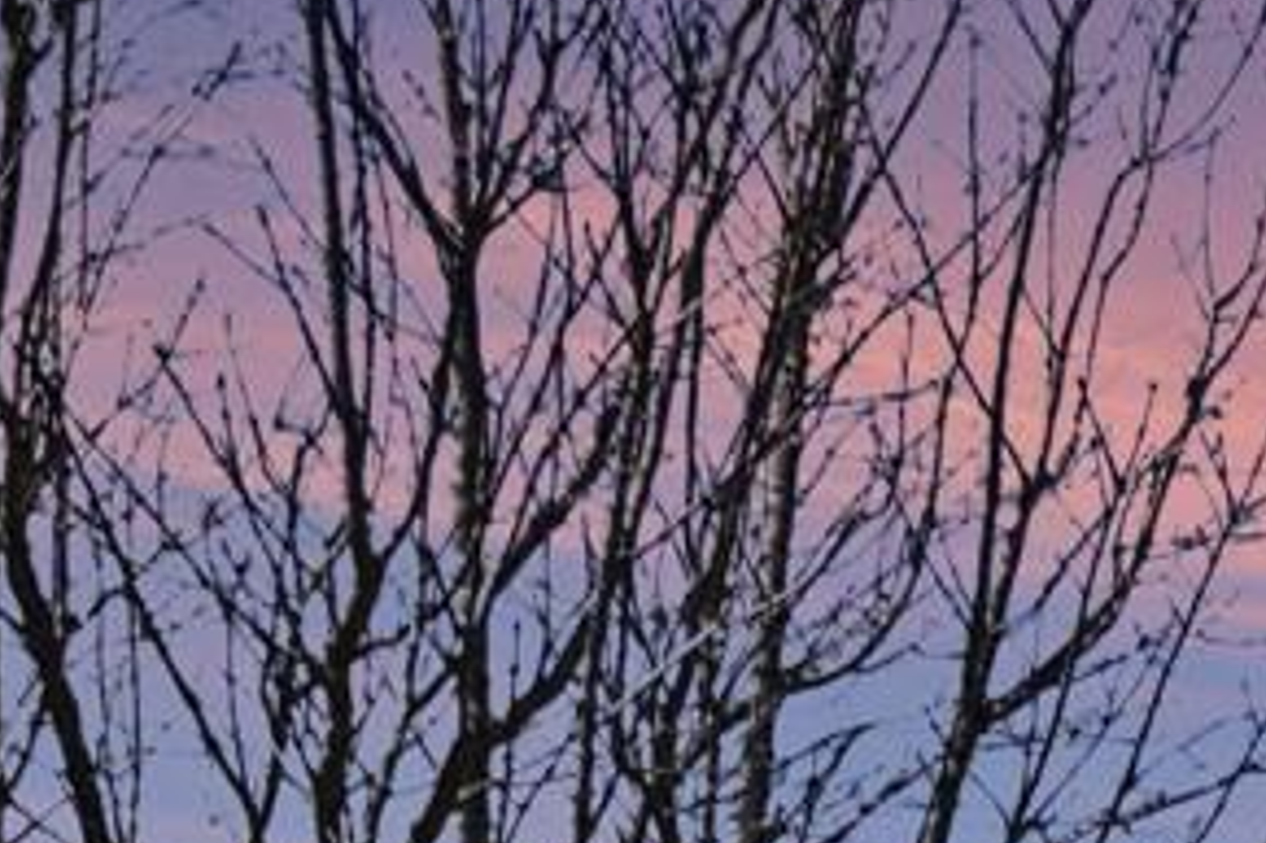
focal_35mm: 200
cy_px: 2702
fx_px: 7029
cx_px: 4313
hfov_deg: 8.1
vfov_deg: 6.2
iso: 50
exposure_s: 1/80
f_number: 13
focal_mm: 29
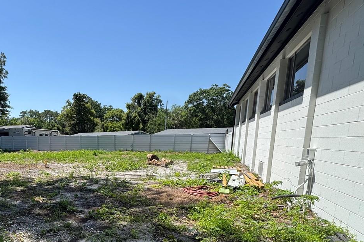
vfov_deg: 49.1
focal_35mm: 25
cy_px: 184
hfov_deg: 67.2
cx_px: 93
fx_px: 253
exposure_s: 1/1078
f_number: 2.2
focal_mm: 2.22
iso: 50
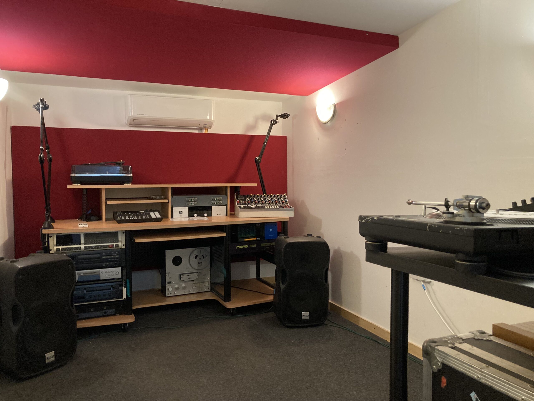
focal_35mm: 28
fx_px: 432
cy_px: 200
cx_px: 267
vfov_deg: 49.7
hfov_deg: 63.4
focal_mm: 3.99
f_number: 1.8
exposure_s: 1/25
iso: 320
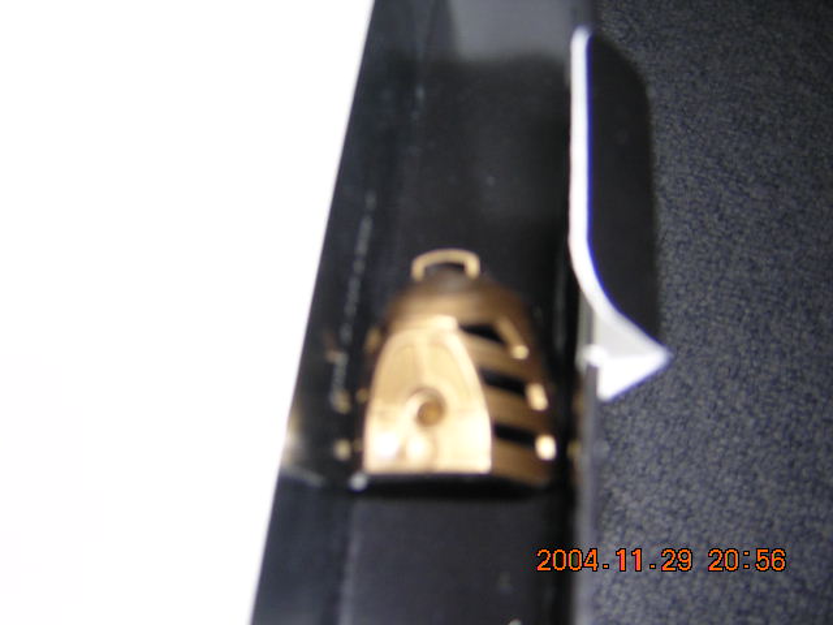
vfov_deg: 39.7
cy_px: 312
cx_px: 416
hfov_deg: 51.4
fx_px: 866
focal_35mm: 36
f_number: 2.6
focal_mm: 4.7
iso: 100
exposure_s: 1/60.1
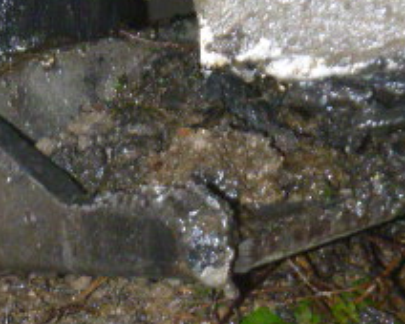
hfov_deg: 17.7
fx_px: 1272
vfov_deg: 14.5
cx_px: 19
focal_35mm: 106
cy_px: 93
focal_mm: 6.4
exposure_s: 1/60
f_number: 4.4
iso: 320
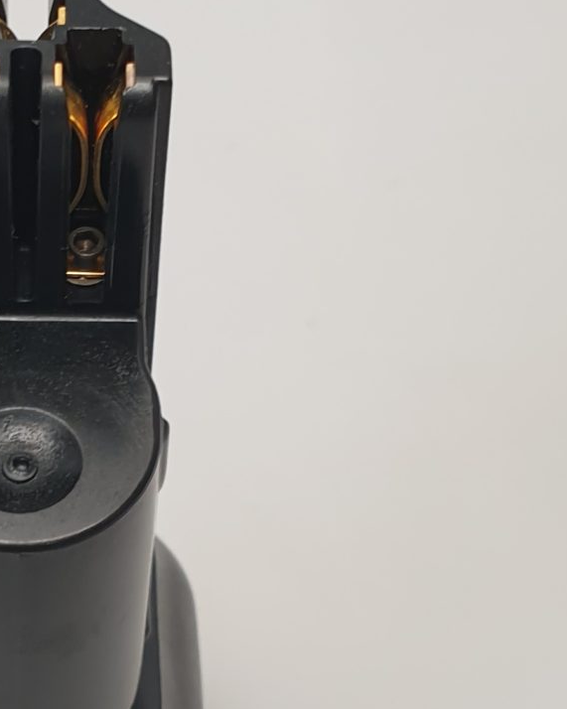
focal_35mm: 91
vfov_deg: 21.0
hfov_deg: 16.5
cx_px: 2
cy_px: 458
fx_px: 1909
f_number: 2.4
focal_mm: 4.3
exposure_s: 1/50
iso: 64
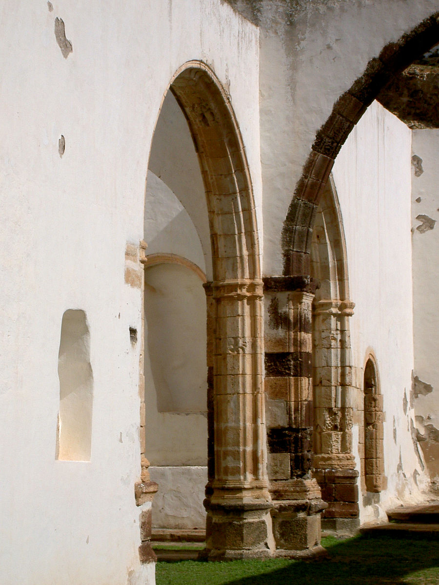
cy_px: 292
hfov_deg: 14.5
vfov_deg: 19.3
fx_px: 1725
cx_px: 220
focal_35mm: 102
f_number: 8.3
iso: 50
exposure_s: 1/640
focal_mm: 16.8
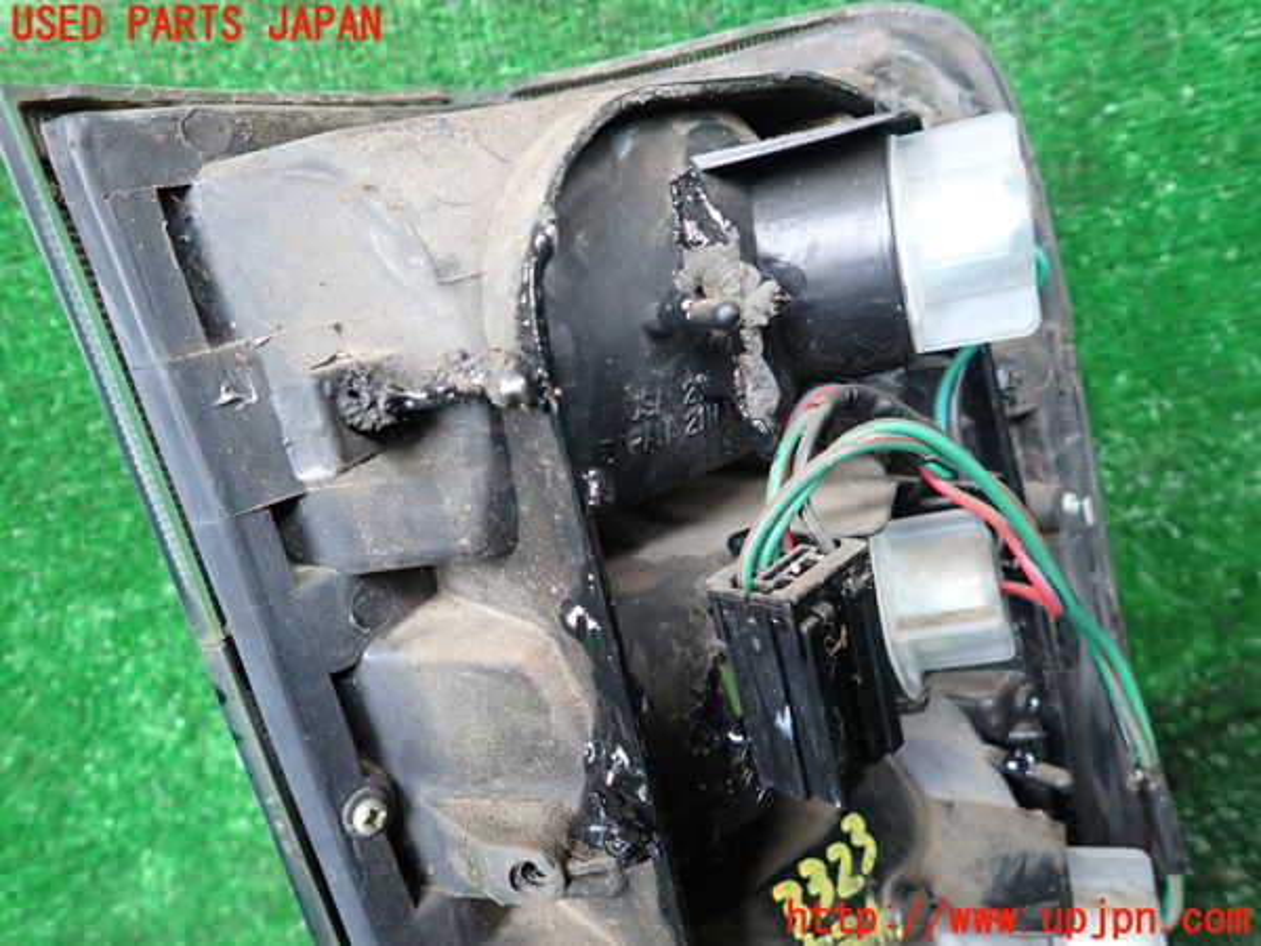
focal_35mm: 25
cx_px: 630
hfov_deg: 69.4
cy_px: 473
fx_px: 911
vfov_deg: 54.9
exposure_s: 1/30
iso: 320
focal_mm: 4.5
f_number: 2
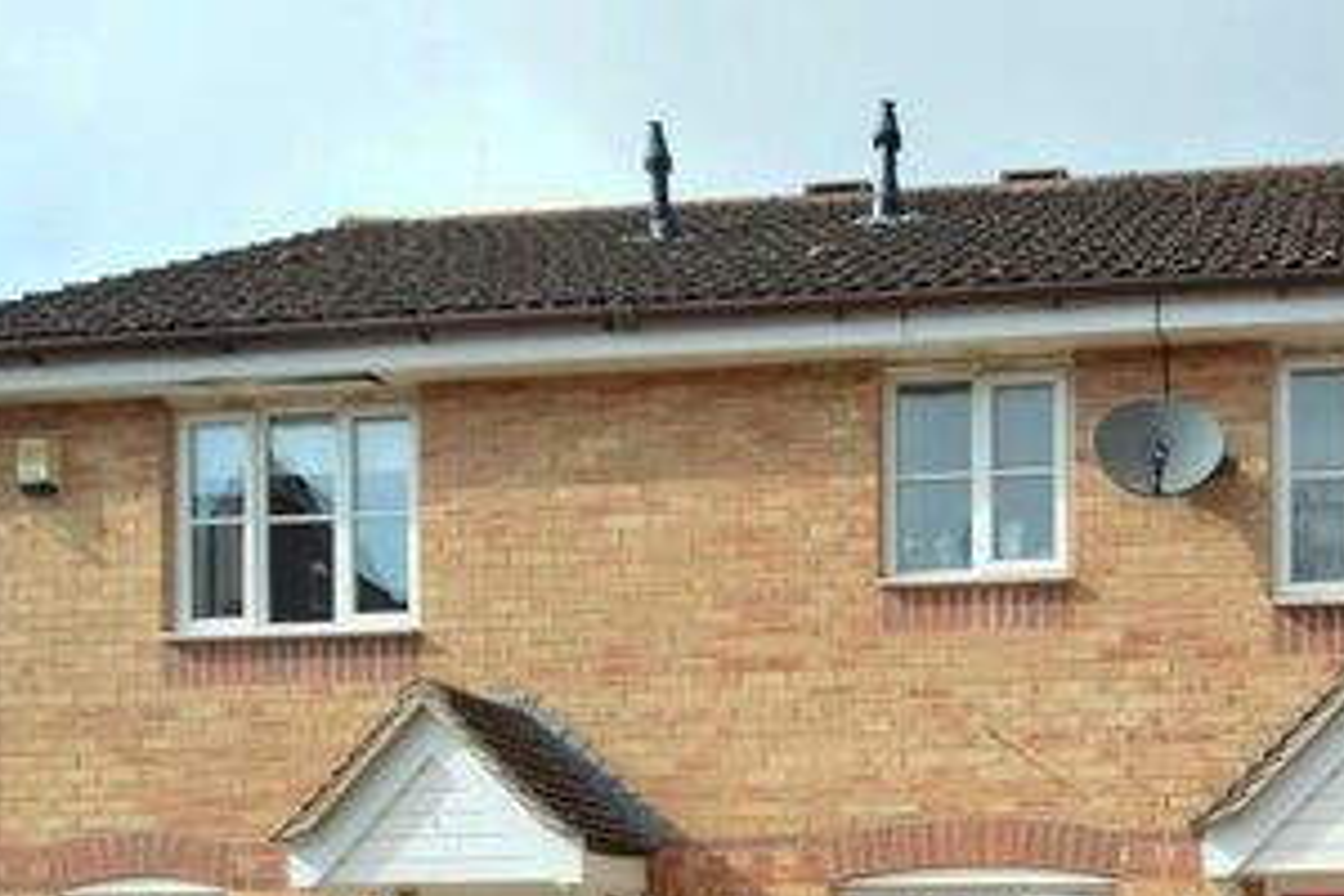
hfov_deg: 43.0
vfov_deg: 28.4
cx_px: 1174
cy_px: 1035
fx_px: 1568
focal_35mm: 42
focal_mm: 12
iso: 100
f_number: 6.3
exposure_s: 1/125
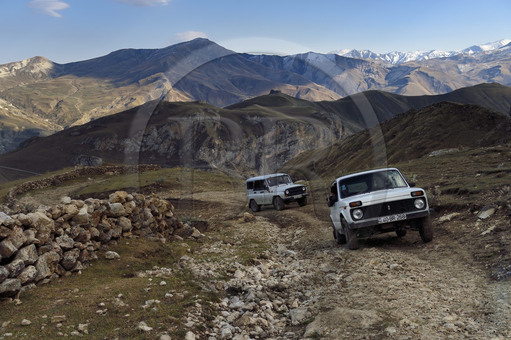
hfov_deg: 48.5
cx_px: 256
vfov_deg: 33.3
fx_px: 567
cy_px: 170
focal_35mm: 40
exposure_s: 1/1000
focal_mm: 40
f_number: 7.1
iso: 400
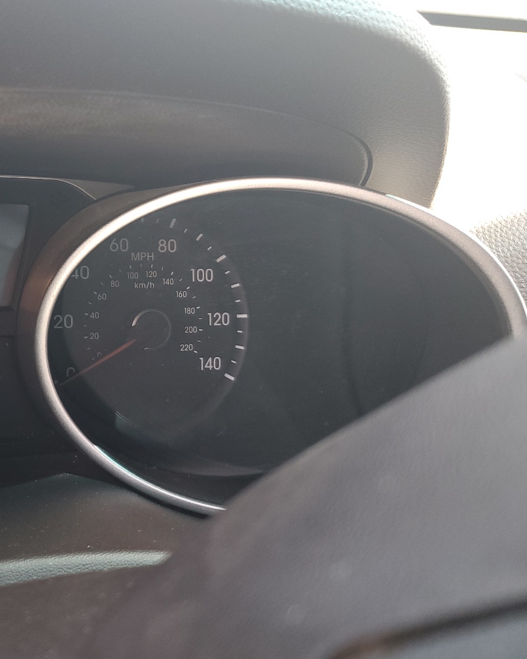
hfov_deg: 36.7
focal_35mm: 38
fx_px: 741
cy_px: 297
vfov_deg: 47.9
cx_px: 53
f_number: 1.5
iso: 74
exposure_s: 1/120
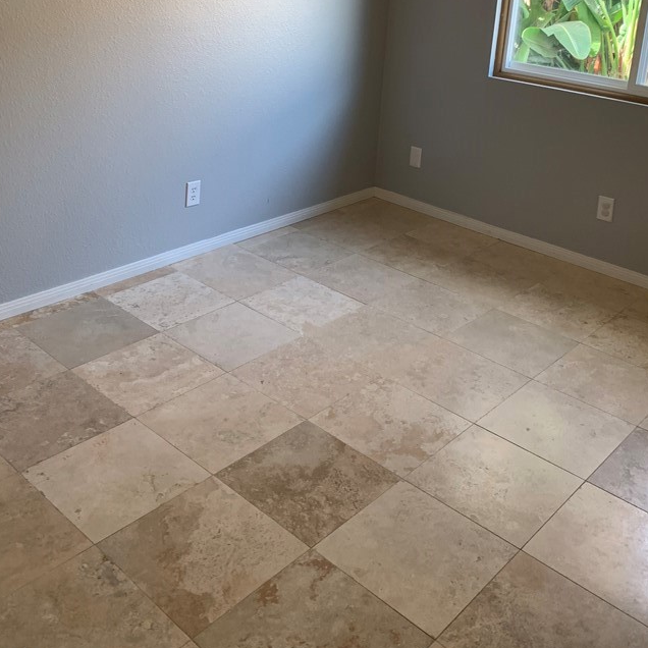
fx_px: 784
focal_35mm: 37
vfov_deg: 43.4
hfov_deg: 44.9
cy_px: 157
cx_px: 335
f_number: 1.8
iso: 80
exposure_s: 1/60
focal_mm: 4.25
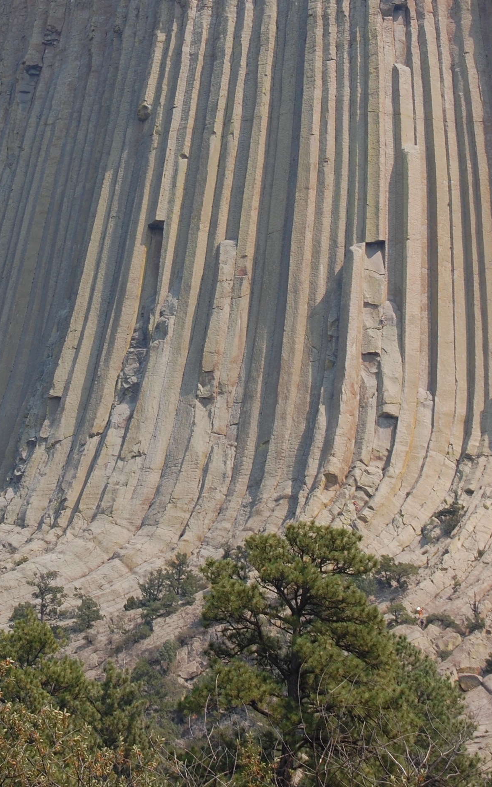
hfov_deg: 9.7
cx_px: 102
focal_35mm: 135
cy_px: 222
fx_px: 2891
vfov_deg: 15.4
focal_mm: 55
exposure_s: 1/250
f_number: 8
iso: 200
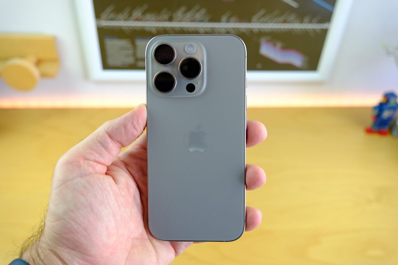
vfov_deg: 39.9
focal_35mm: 33
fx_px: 365
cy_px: 132
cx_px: 199
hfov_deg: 57.2
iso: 200
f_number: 4
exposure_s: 1/30
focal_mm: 22.3
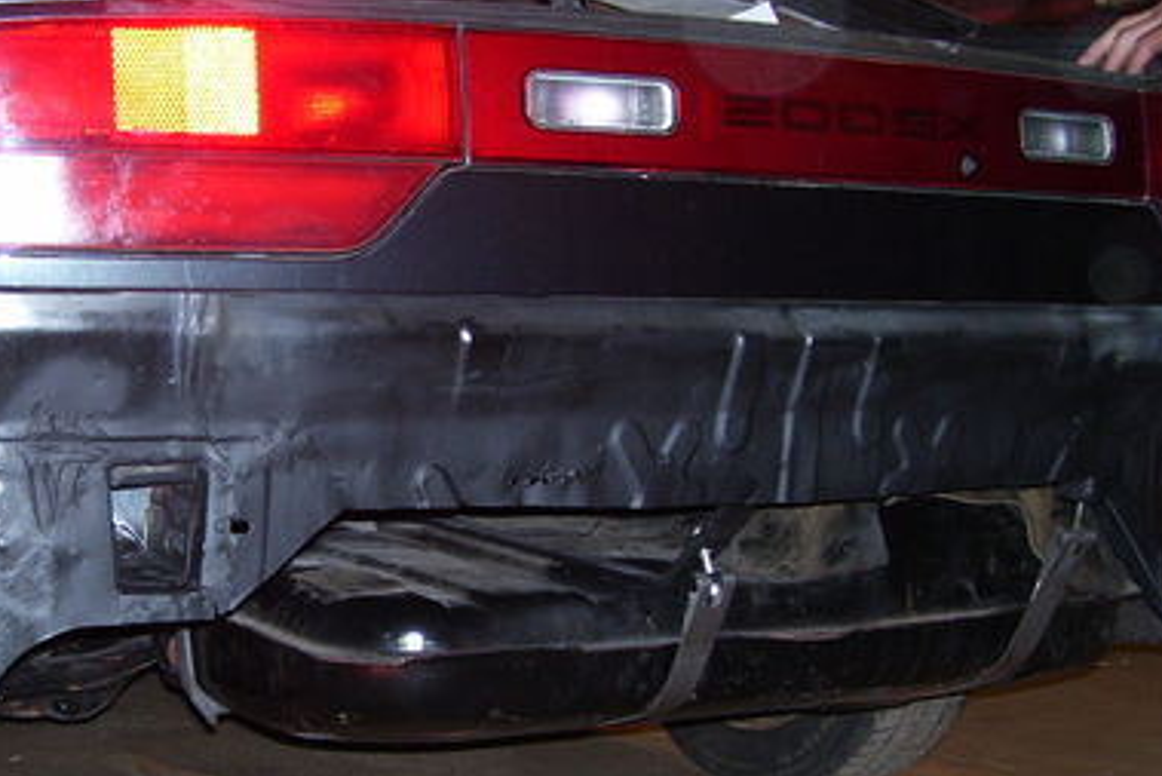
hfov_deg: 30.7
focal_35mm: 65
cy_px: 485
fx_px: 2099
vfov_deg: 20.9
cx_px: 377
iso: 125
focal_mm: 6
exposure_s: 1/60
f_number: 2.7
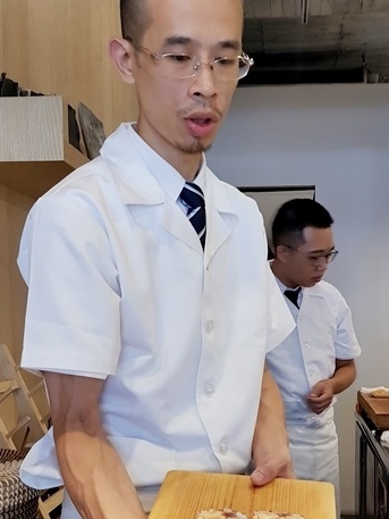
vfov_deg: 39.6
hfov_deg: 30.9
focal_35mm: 47
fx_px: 704
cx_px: 203
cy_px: 374
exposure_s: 1/60
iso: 100
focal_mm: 4.3
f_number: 1.7
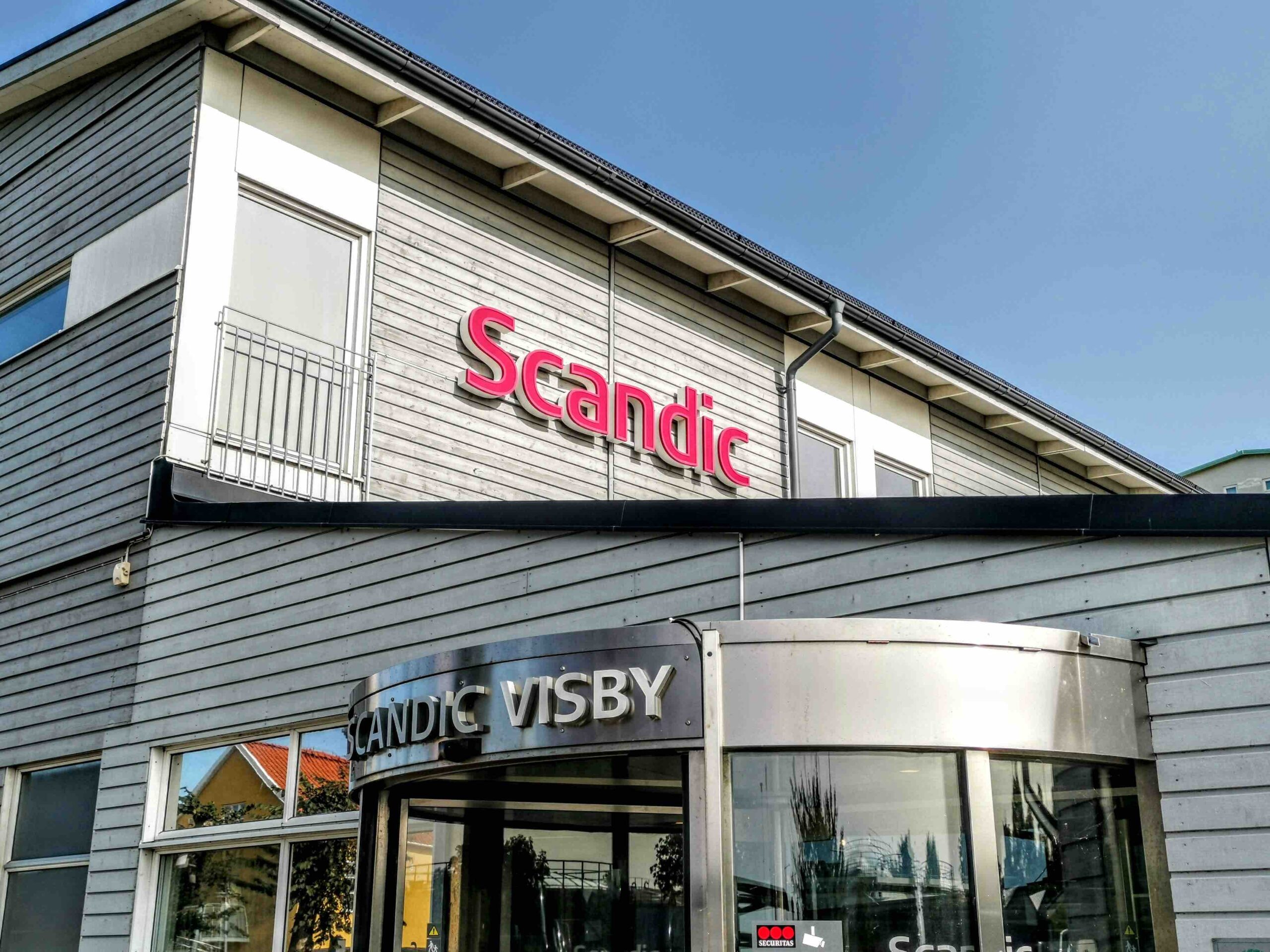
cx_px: 635
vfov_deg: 36.8
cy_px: 476
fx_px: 1431
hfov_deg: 47.9
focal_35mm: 39
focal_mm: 5.58
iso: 50
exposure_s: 1/2110
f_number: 1.8
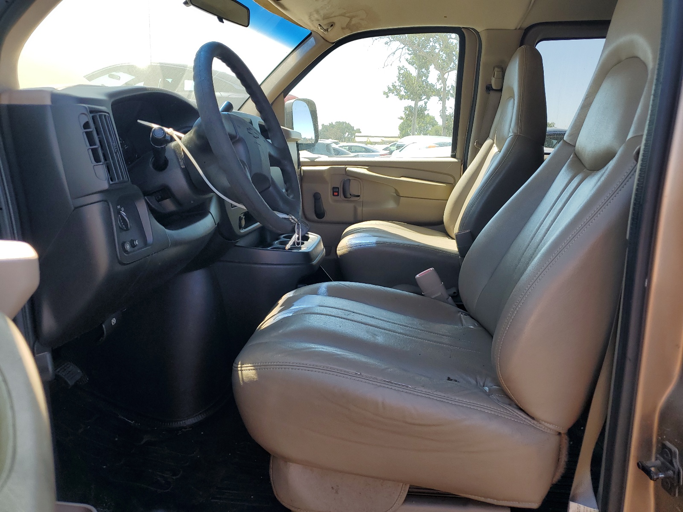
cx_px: 342
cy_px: 256
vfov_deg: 53.1
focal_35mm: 26
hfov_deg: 67.3
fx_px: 513
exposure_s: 1/625
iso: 50
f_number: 1.5
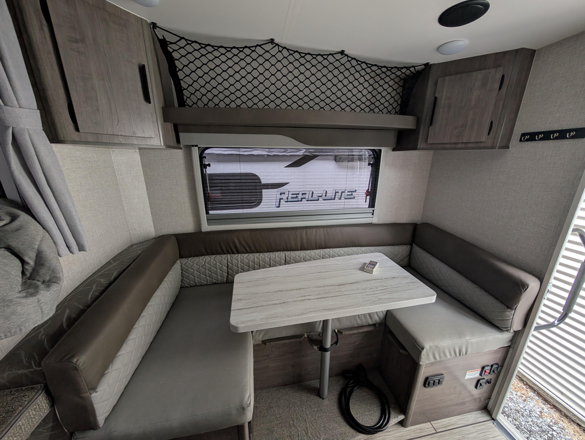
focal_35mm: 12
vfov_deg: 94.6
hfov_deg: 110.5
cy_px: 220
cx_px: 292
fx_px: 203
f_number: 1.7
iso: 79
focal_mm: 2.02
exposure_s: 1/29.6
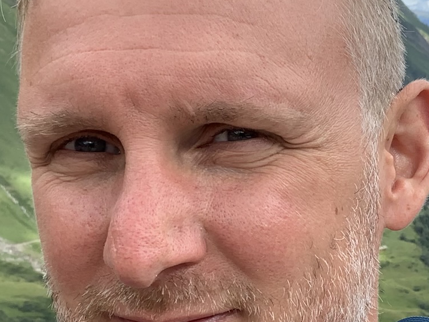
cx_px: 315
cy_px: 226
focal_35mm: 87
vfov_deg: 16.9
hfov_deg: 22.3
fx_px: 1078
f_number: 2.2
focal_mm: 2.87
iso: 16
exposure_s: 1/313
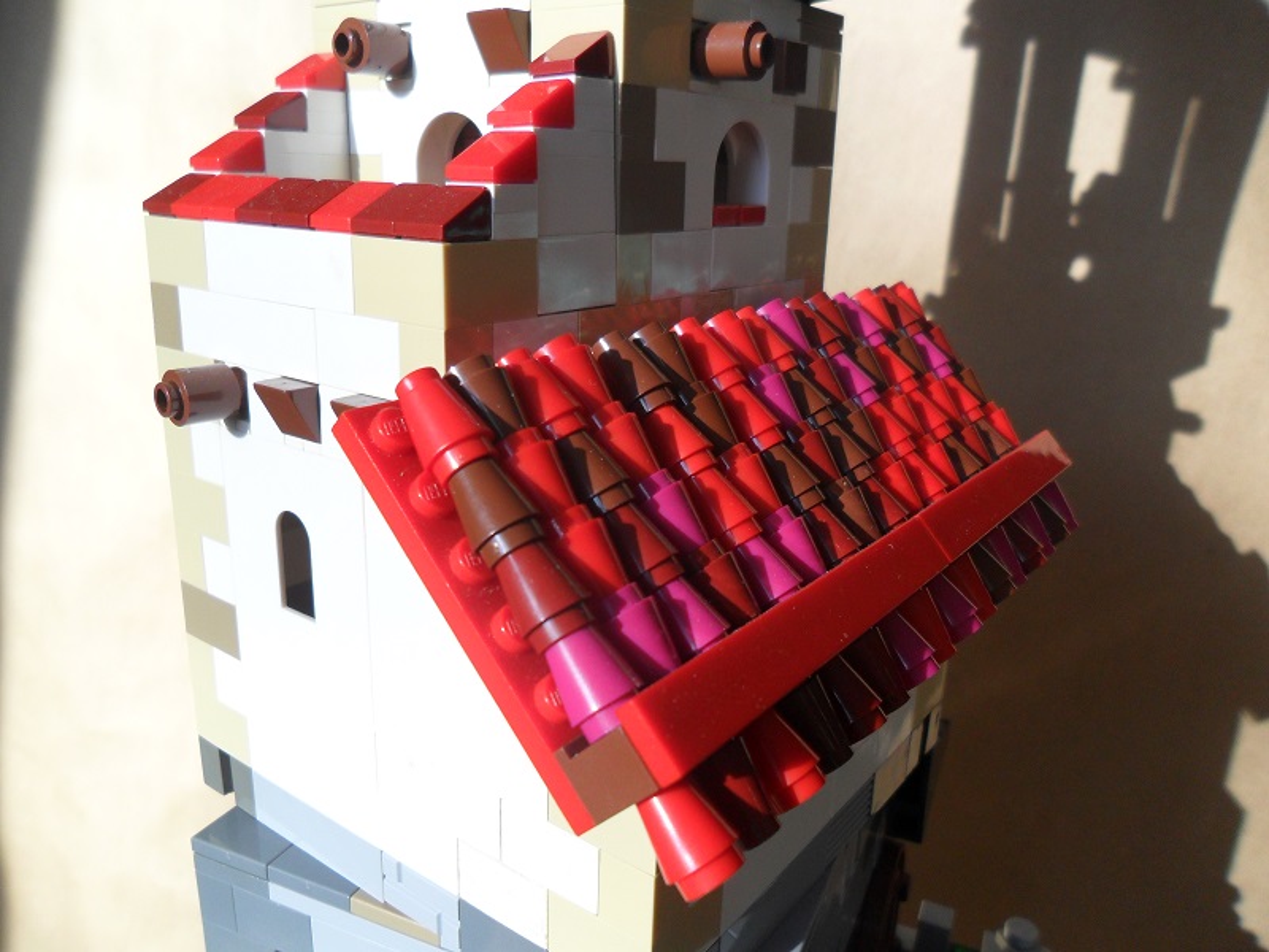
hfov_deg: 65.3
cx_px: 634
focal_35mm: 27
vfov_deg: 51.4
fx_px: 990
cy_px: 476
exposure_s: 1/250
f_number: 3.5
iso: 100
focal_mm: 4.9
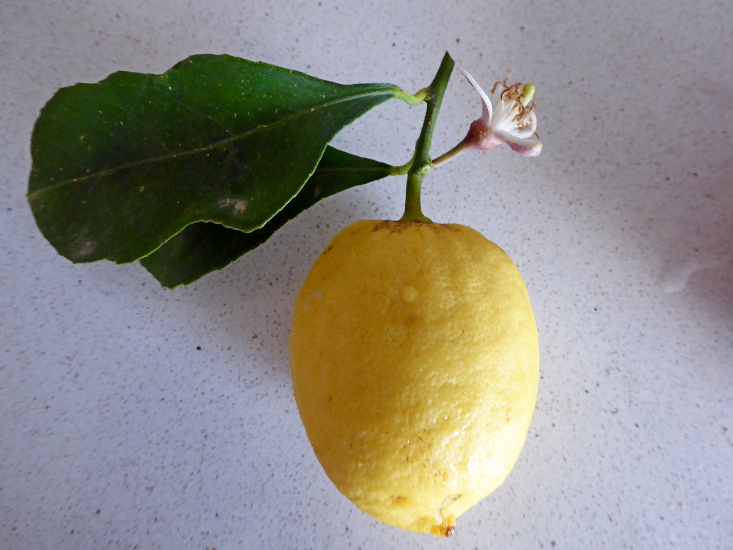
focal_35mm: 32
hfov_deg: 56.8
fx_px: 678
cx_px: 366
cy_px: 275
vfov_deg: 44.2
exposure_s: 1/13
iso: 400
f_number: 3.5
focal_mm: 5.4
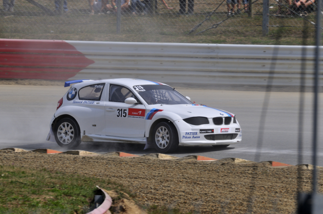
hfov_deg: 4.6
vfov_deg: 3.0
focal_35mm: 450
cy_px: 107
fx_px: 4032
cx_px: 162
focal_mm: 300
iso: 200
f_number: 11
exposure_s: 1/500
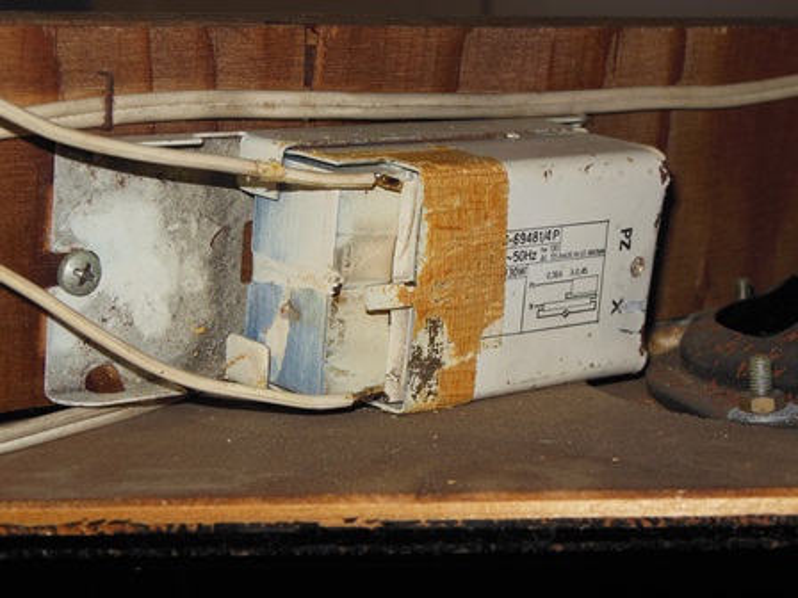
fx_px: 1752
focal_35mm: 76
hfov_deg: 25.7
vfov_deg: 19.4
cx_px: 399
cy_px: 299
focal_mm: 13.6
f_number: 4.4
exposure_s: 1/60
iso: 125
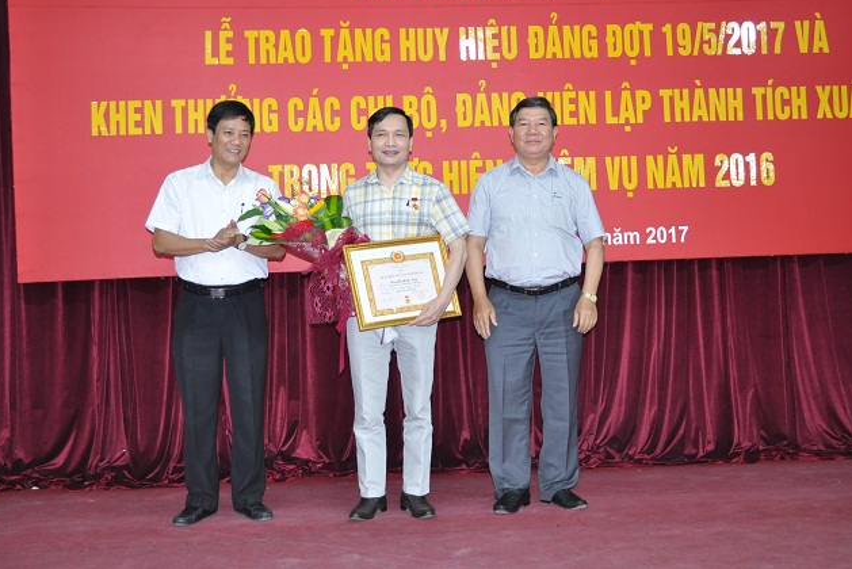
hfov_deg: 42.7
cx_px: 419
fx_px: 1089
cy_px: 280
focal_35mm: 46
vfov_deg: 29.3
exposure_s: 1/60
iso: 800
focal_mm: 30
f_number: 5
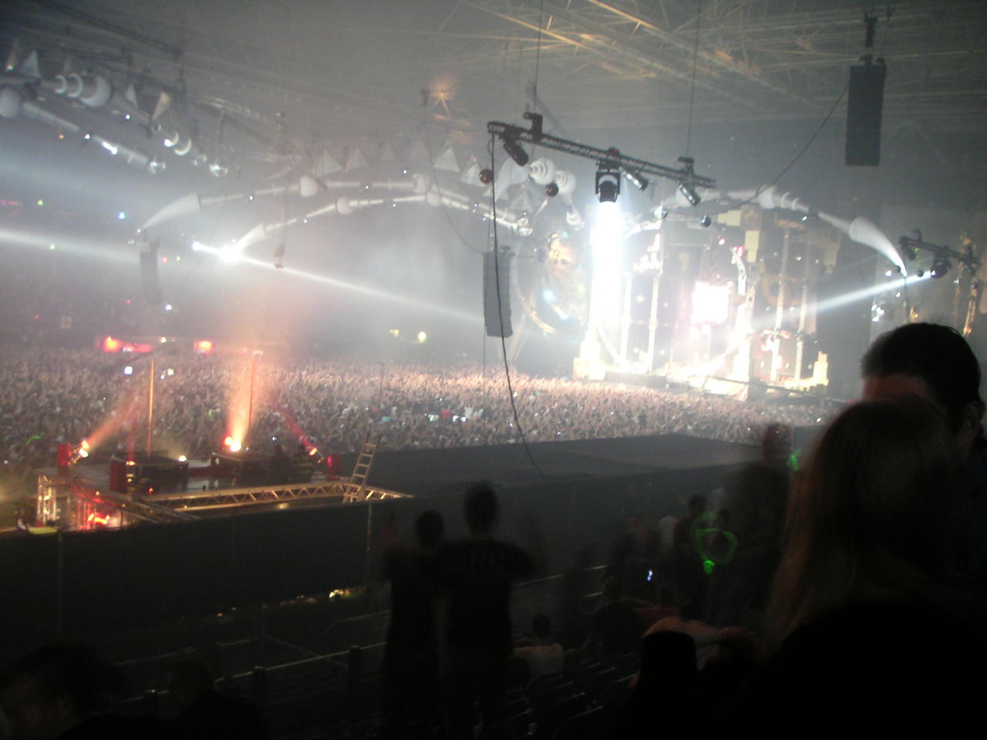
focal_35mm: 38
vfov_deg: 37.7
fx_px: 1083
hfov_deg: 49.0
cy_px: 370
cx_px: 494
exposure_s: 1.5
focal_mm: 6
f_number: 2.8
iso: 100
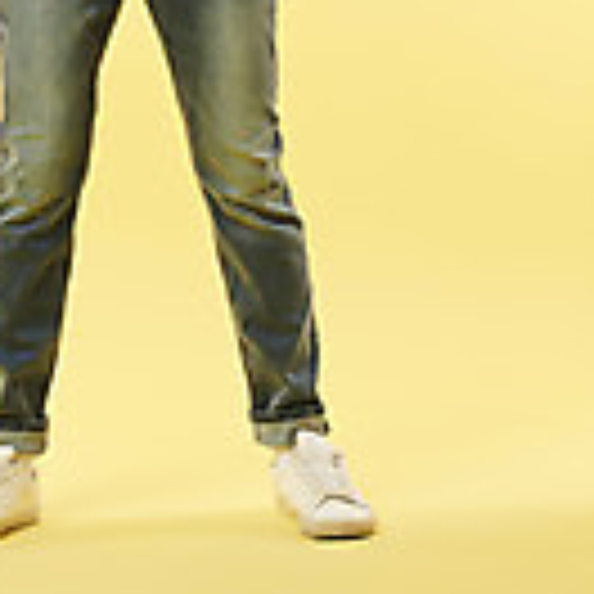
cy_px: -238
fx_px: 3902
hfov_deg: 8.7
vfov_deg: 8.5
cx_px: 142
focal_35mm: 201
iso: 64
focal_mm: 78
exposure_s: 1/125
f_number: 8
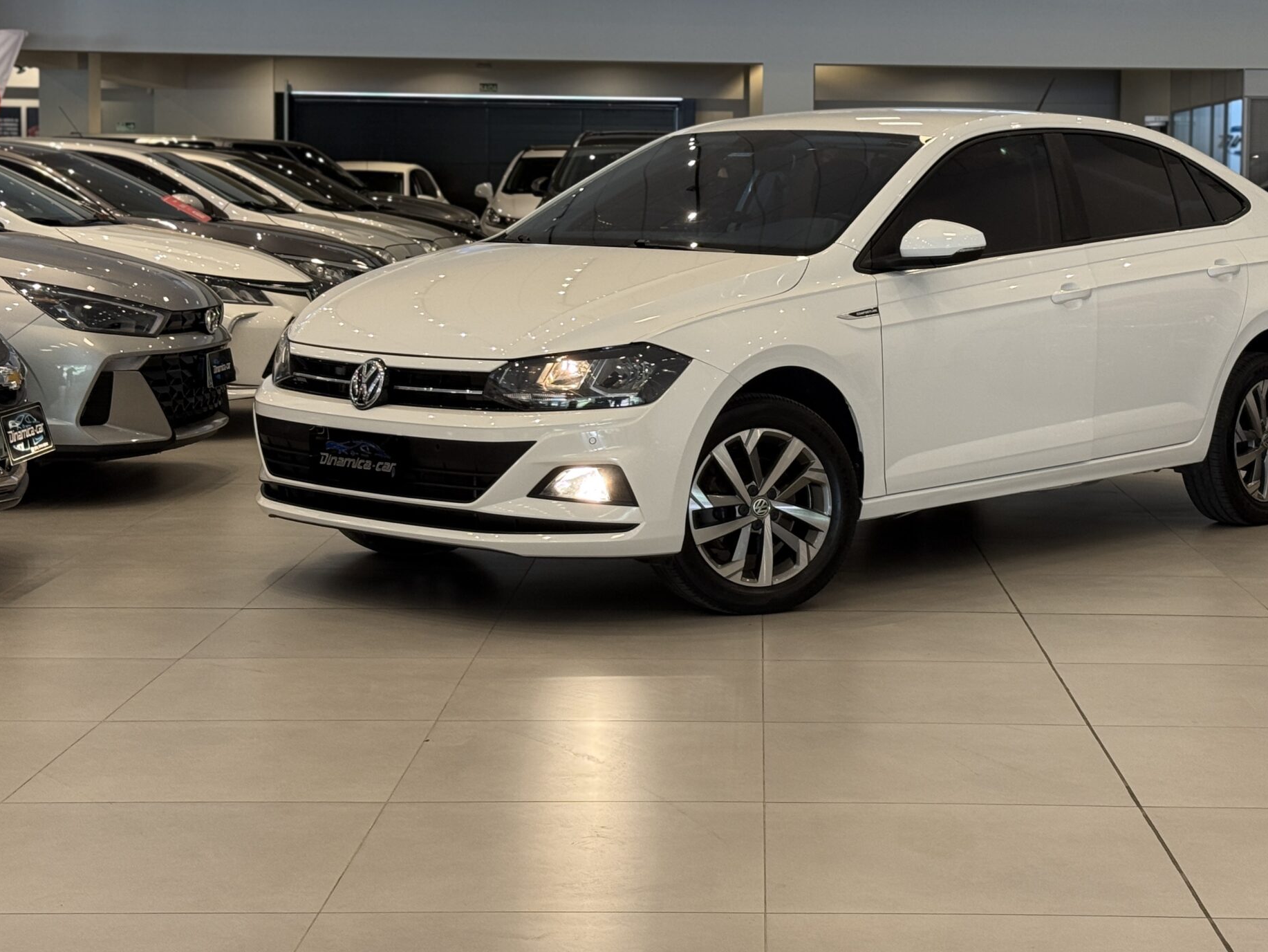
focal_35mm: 67
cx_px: 794
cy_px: 310
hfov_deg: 28.9
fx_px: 2455
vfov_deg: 21.8
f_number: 1.78
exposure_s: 1/60
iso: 64
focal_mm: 6.76
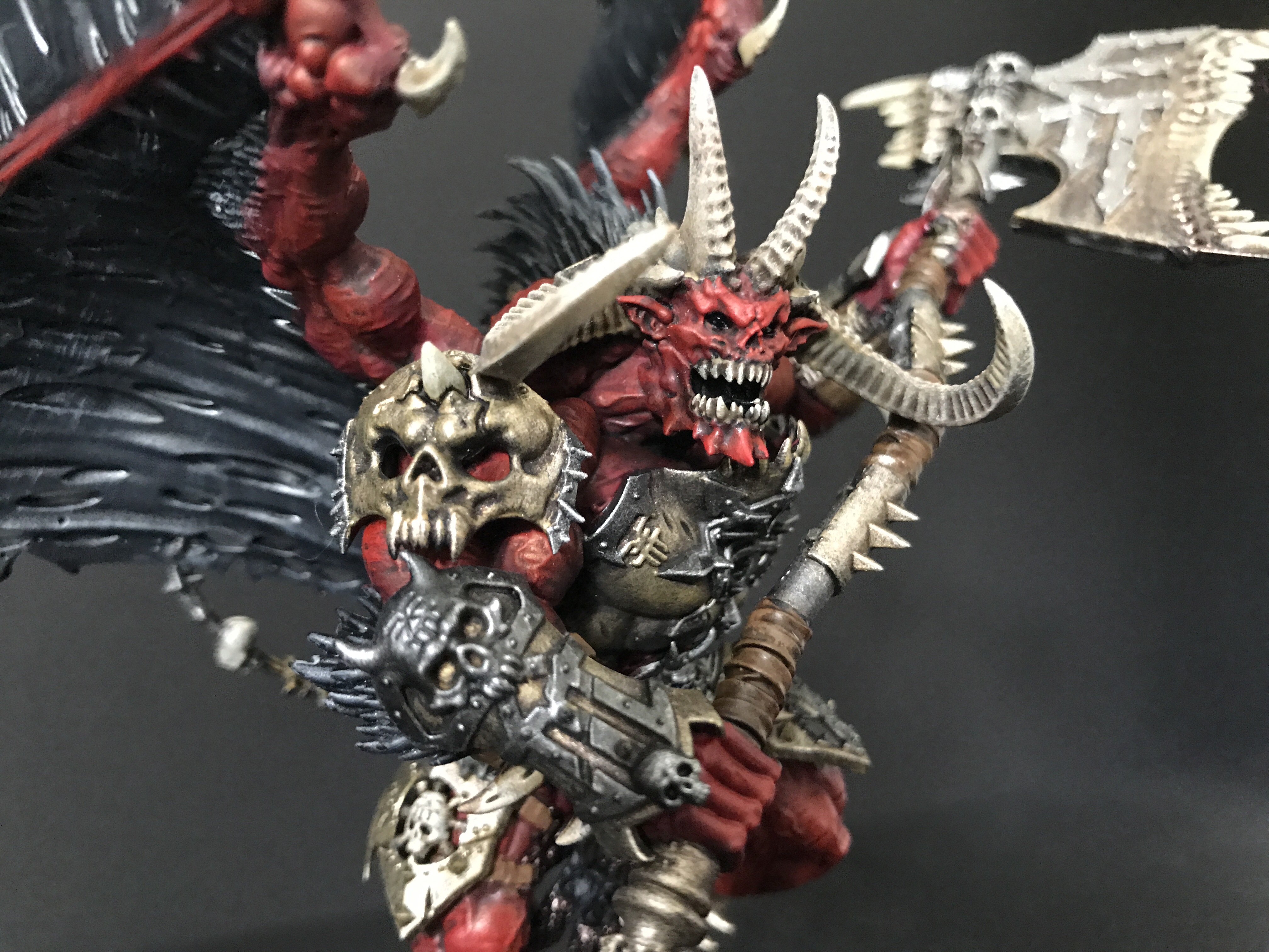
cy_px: 476
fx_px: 1026
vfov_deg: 49.7
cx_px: 634
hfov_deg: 63.4
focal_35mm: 28
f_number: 1.8
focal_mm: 3.99
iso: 100
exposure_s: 1/6
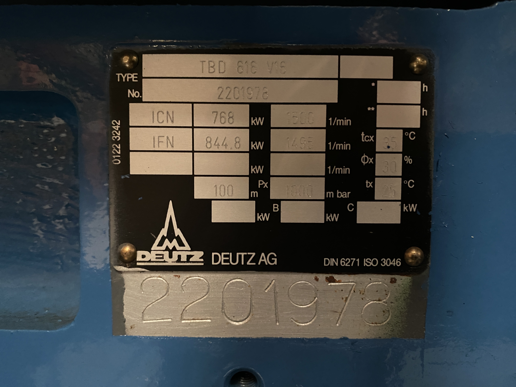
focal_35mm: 25
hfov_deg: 69.4
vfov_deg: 54.9
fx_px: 373
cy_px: 194
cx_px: 258
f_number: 1.8
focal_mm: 4.25
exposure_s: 1/25
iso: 1000
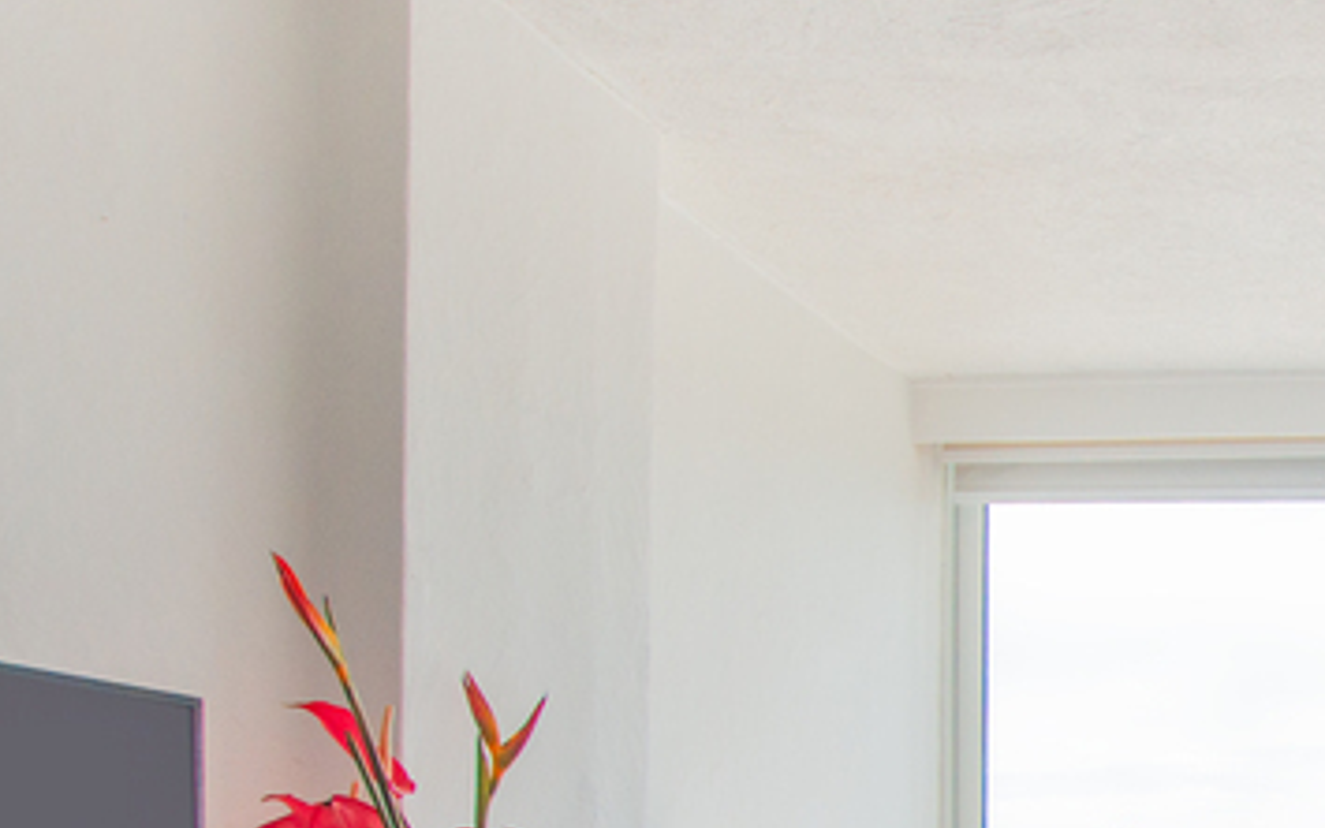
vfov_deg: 24.3
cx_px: 1624
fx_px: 1751
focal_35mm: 48
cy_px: 979
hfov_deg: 33.2
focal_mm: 11
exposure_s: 1/400
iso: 320
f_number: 6.3
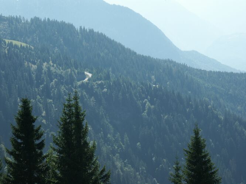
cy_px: 92
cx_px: 123
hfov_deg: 15.2
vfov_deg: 11.4
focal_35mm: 130
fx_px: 924
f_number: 5.6
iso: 100
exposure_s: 1/500
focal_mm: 32.91
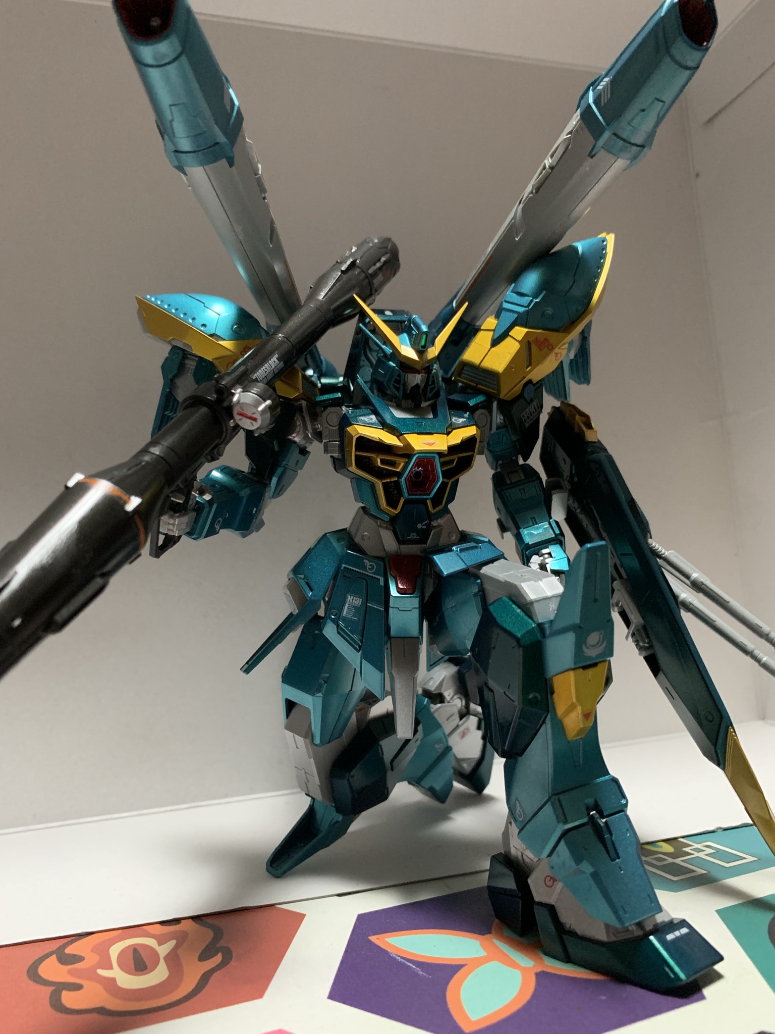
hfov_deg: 53.1
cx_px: 388
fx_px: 776
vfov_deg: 67.3
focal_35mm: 26
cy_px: 517
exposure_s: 1/30
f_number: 1.8
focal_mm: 4.25
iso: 640
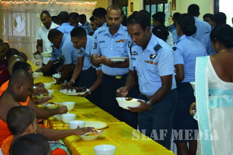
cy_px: 78
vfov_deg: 16.5
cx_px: 116
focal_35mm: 82
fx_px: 534
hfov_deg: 24.6
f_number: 4.2
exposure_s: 1/30
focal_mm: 55
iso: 500
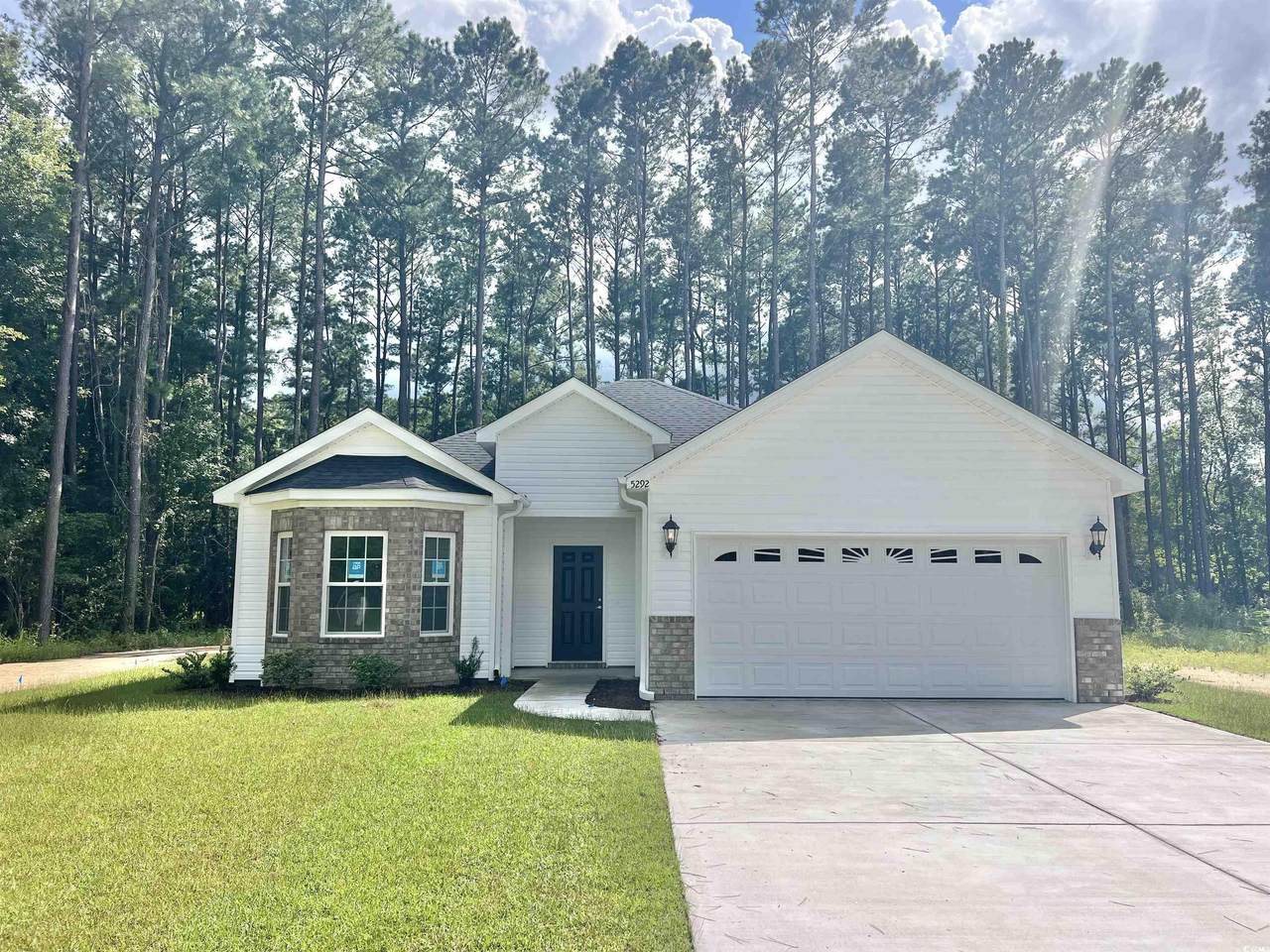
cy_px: 476
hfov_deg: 67.3
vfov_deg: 53.1
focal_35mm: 26
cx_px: 635
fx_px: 954
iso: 50
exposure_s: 1/4831
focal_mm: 5.7
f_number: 1.5
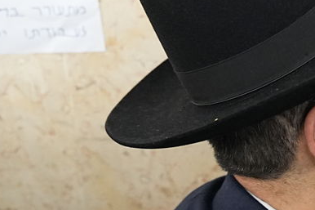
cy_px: 213
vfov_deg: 15.4
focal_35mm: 87
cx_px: 326
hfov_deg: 22.4
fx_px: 761
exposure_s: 1/320
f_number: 2.8
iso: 6400
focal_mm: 24
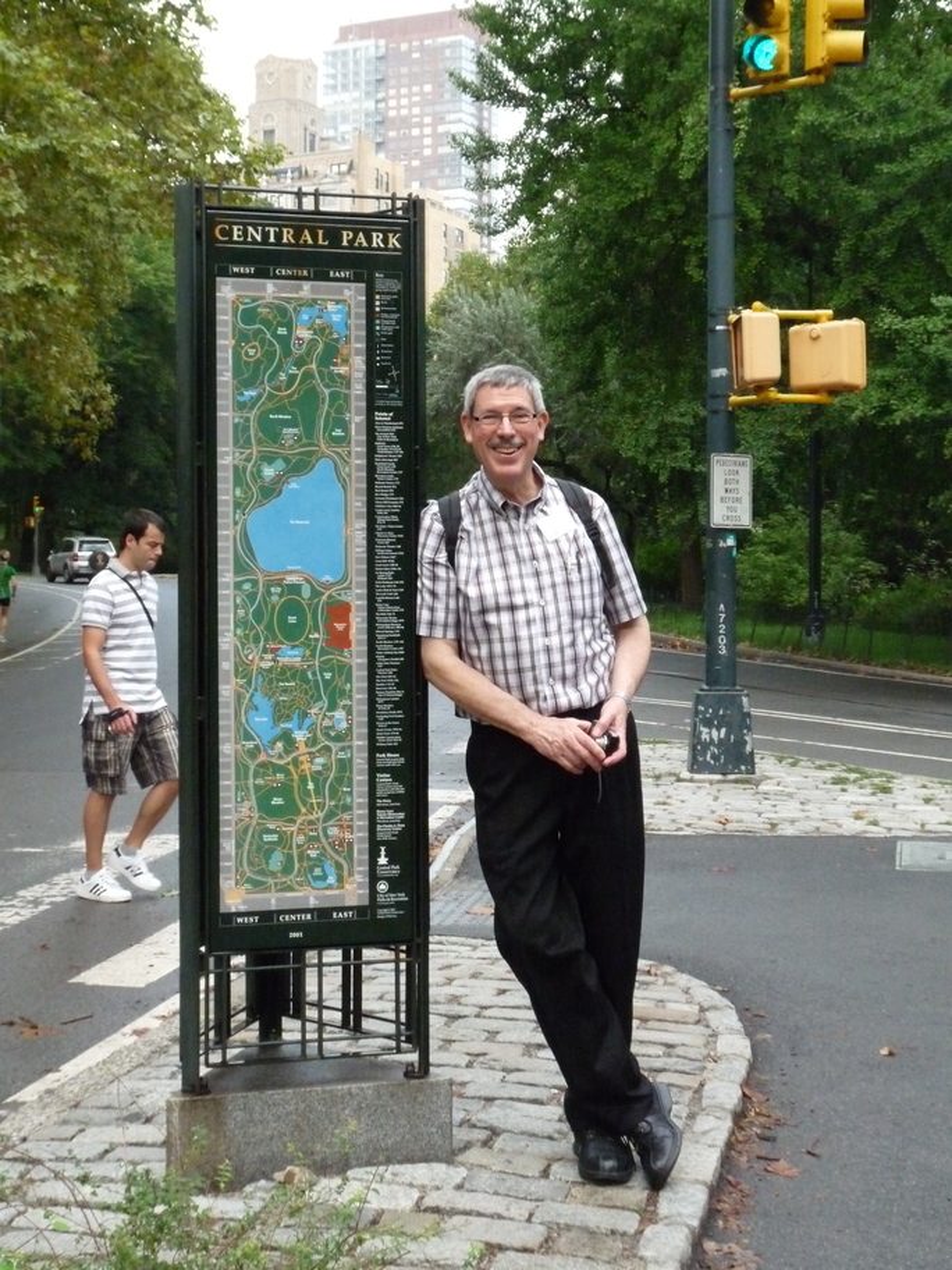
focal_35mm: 55
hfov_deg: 26.6
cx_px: 476
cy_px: 635
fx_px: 2017
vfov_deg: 34.9
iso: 800
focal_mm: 9.8
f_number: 5.6
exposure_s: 1/400
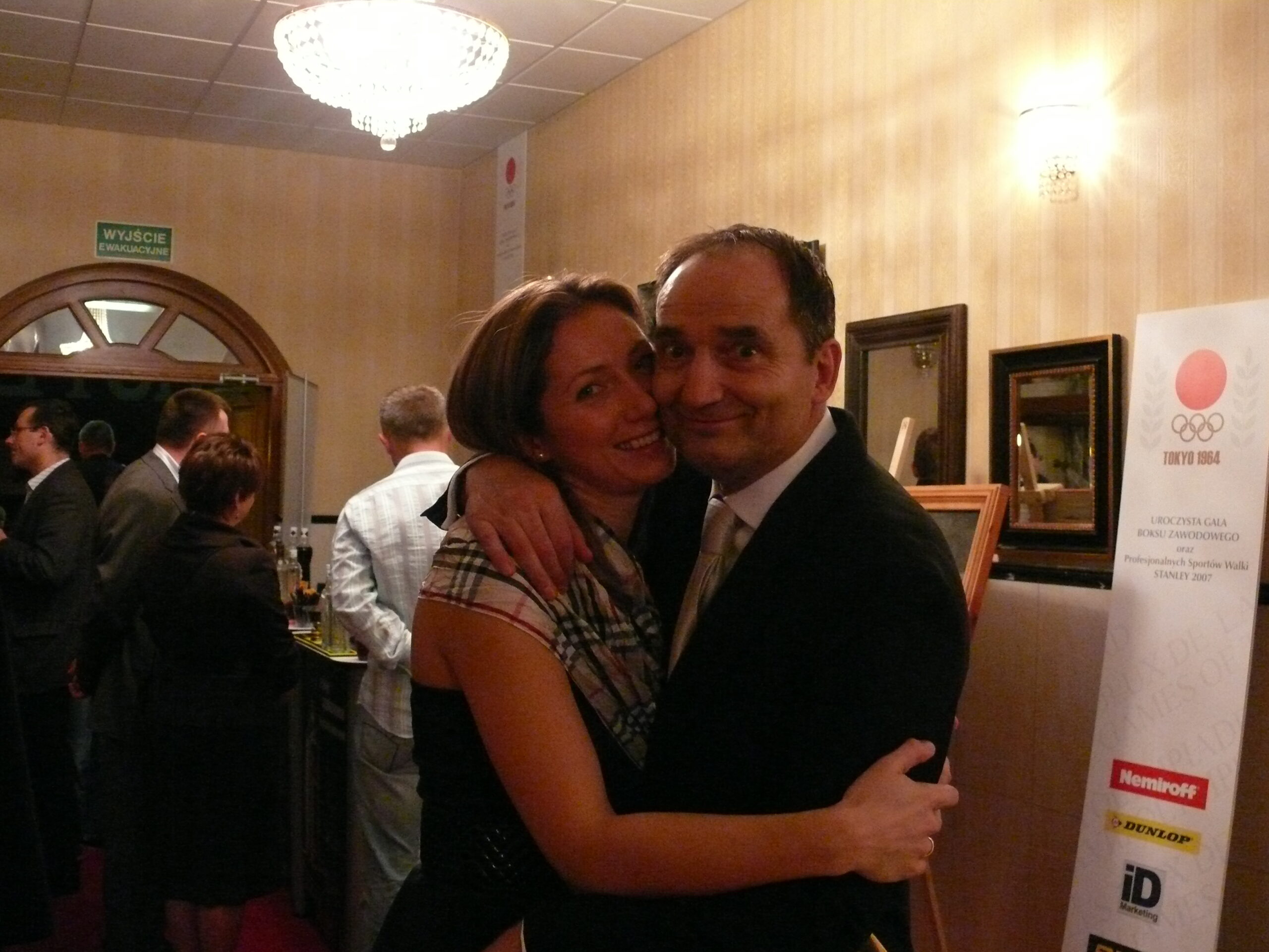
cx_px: 634
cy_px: 476
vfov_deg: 37.7
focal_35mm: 38
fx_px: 1393
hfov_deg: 49.0
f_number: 2.8
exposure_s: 1/30
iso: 800
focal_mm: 8
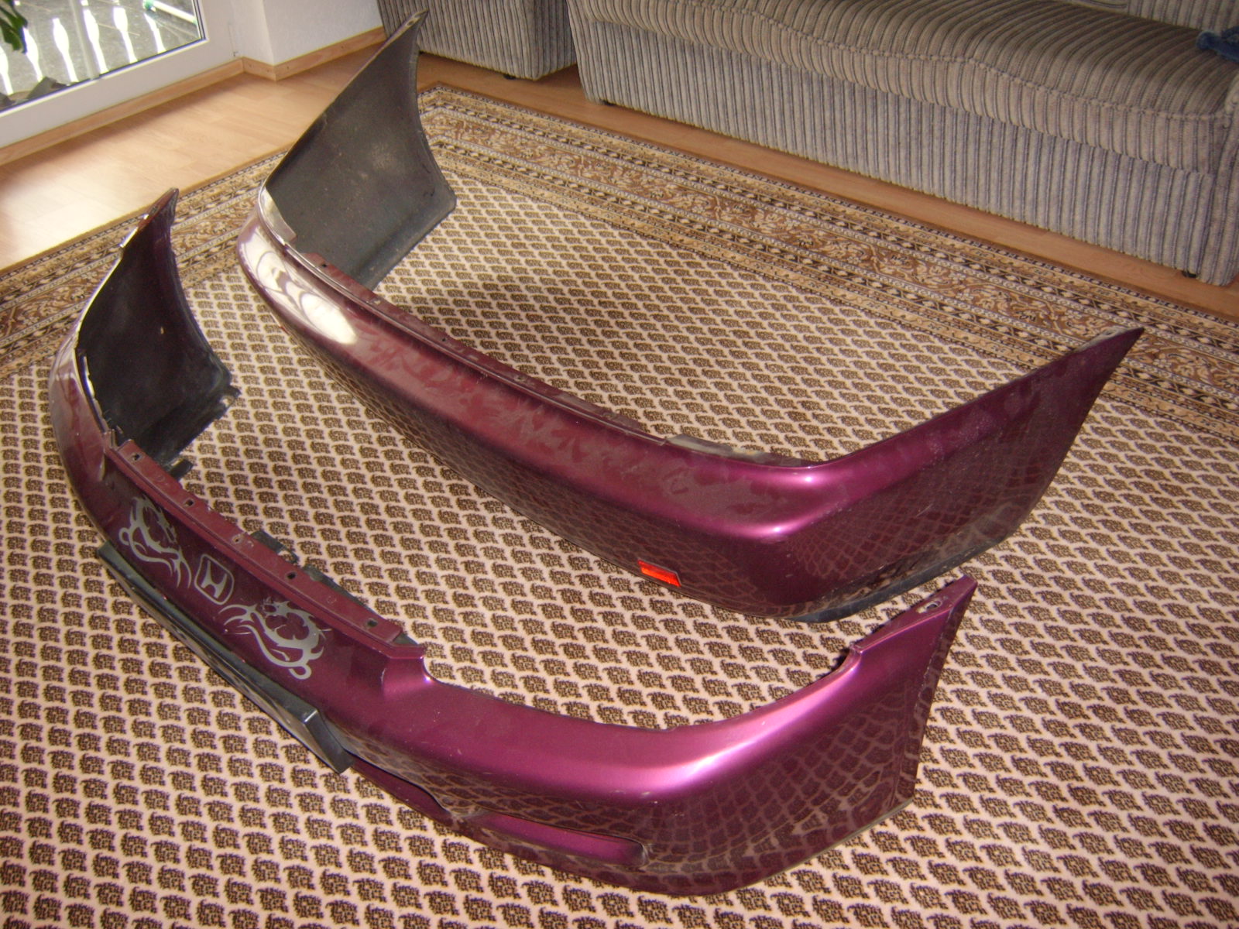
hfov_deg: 58.4
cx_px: 620
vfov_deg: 45.4
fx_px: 1110
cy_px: 464
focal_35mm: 31
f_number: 2.7
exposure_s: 1/30
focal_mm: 8.13
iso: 141
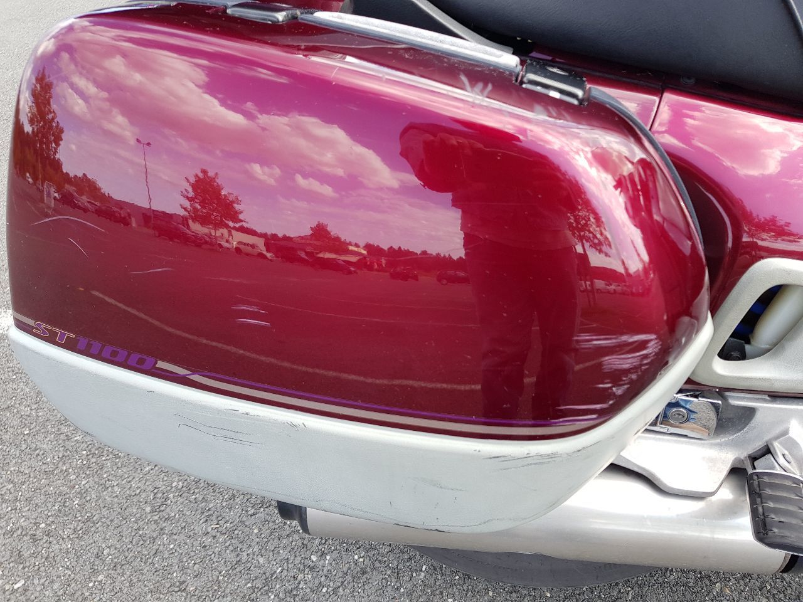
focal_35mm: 26
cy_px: 301
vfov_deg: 53.1
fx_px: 603
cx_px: 402
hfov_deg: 67.3
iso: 40
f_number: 1.7
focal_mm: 4.2
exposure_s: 1/225
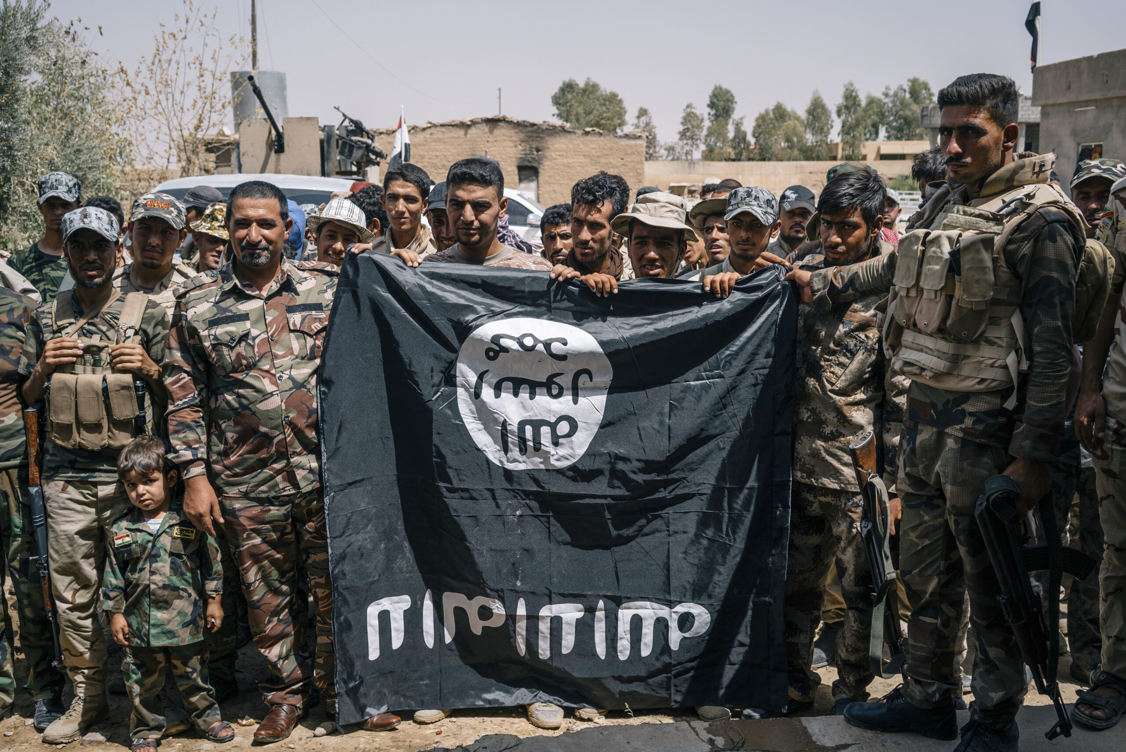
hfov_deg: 54.4
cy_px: 376
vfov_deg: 37.9
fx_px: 1095
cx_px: 563
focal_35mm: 35
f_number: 5.6
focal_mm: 35
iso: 160
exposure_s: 1/400
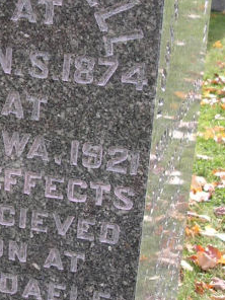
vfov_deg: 20.8
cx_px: -17
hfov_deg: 15.3
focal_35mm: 94
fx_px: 815
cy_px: 191
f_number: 2.8
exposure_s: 1/221
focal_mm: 5.8
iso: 100
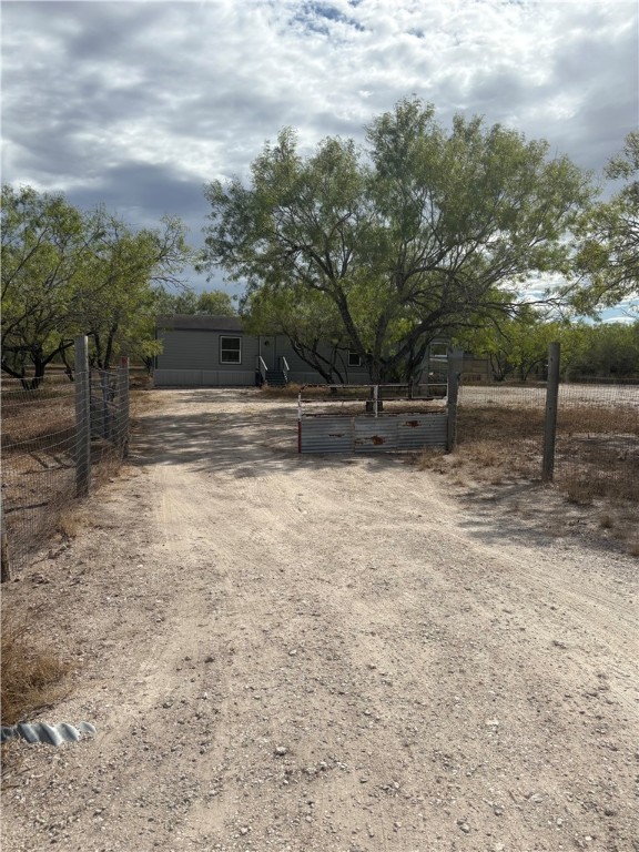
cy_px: 426
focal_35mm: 26
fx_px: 640
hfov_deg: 53.1
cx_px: 320
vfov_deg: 67.3
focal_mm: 5.96
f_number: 1.6
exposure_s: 1/8850
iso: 50
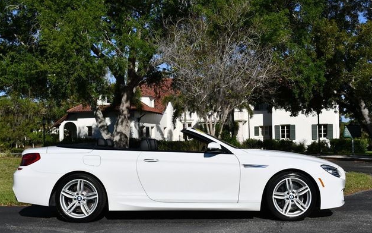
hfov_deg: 40.3
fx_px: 507
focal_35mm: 50
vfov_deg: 25.8
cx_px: 184
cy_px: 120
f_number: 9
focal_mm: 24
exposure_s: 1/320
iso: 100
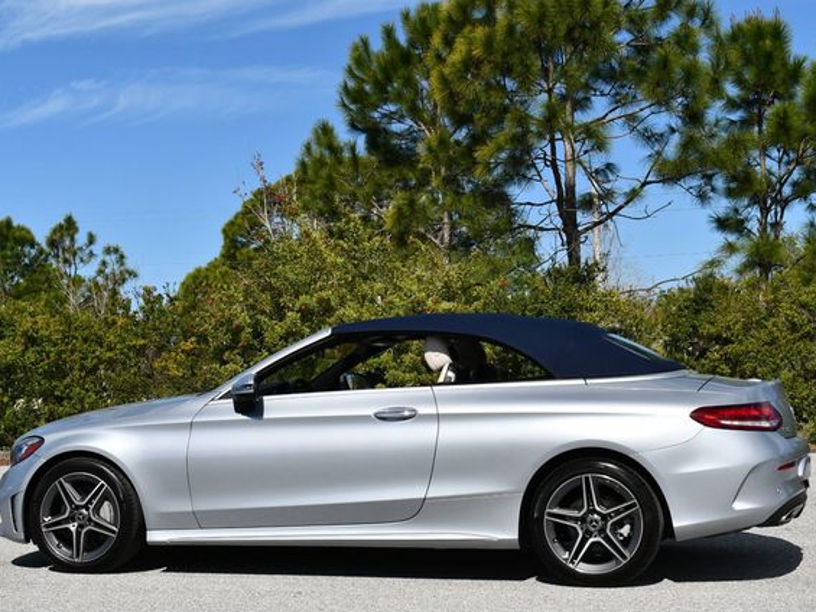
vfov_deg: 24.0
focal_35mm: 61
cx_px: 391
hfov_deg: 31.7
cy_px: 307
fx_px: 1438
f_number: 9
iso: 100
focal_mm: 28
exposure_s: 1/320
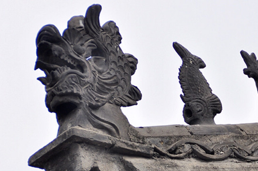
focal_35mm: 374
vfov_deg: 3.7
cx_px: 172
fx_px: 2676
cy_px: 119
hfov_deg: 5.5
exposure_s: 1/500
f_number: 6.3
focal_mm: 150
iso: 200
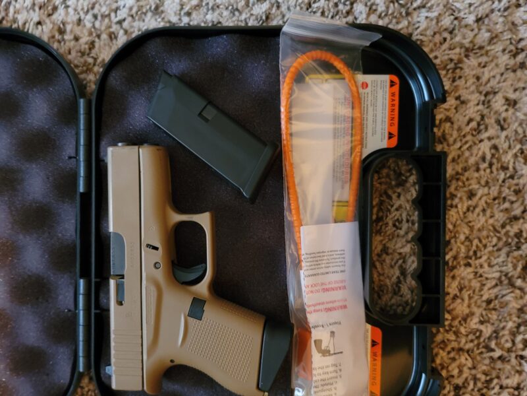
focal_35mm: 25
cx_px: 264
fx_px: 381
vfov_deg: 54.9
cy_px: 198
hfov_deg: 69.4
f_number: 1.8
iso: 1250
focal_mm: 7
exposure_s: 1/24
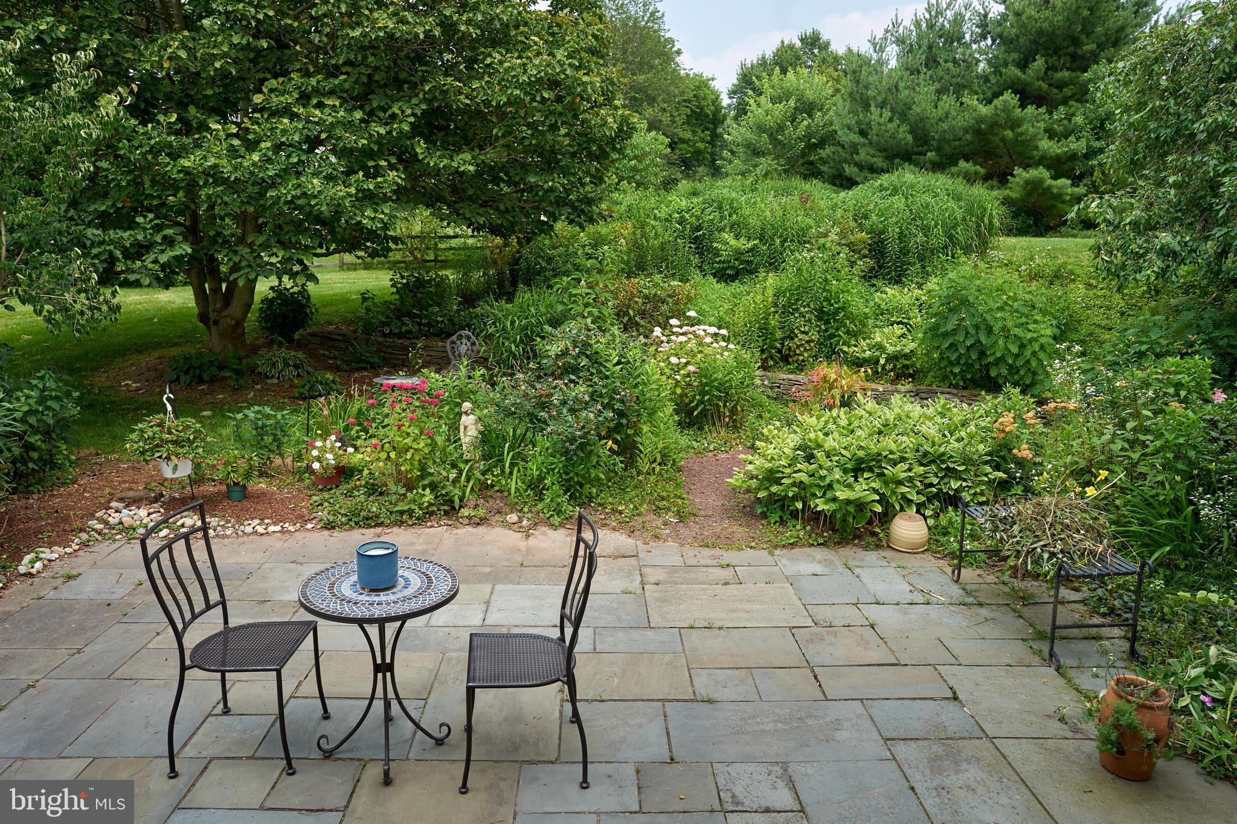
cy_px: 412
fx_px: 859
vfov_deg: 51.3
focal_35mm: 25
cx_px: 618
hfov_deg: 71.5
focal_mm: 25
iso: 100
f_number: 5.6
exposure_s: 1/160
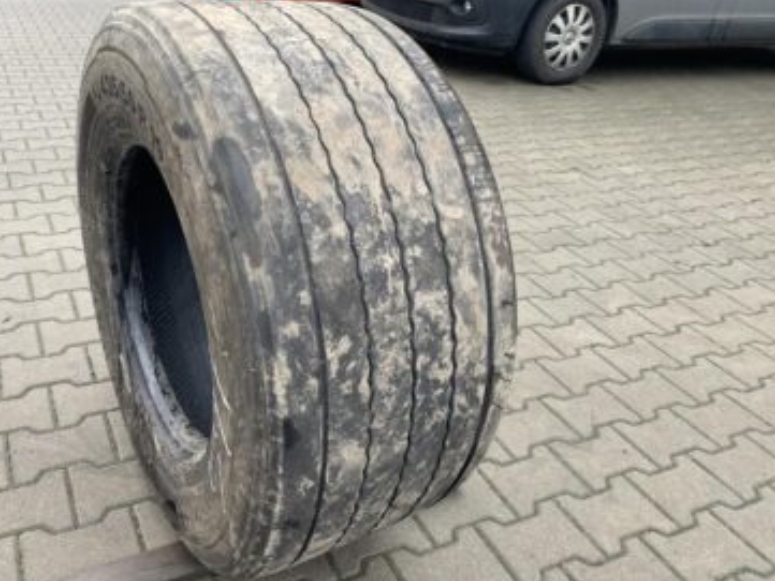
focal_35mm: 31
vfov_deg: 45.5
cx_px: 343
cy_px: 293
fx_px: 694
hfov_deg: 58.2
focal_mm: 4.25
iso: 125
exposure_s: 1/108
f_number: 1.8
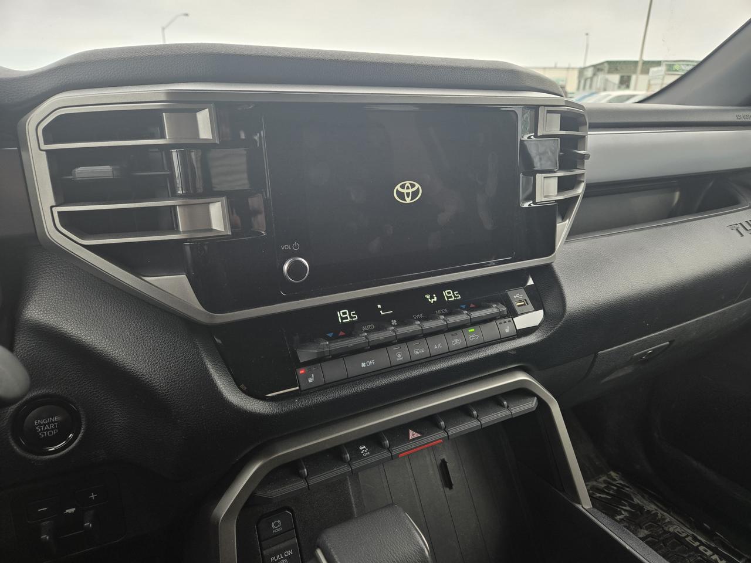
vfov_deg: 58.9
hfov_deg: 73.9
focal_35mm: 23
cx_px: 376
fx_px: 499
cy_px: 282
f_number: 1.8
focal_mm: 5.4
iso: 32
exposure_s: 1/180
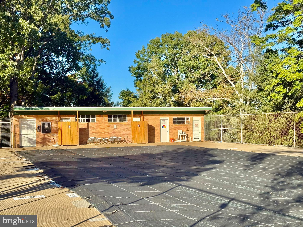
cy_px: 114
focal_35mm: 48
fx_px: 420
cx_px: 152
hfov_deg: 39.7
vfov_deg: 30.3
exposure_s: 1/3226
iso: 64
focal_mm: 6.76
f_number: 1.78
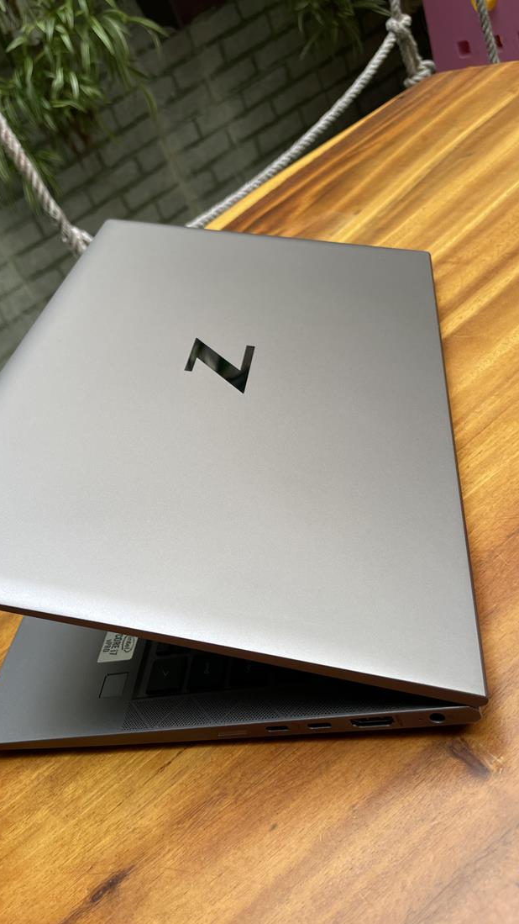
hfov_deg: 39.7
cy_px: 459
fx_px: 710
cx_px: 176
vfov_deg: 66.1
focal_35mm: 29
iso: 32
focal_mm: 4.2
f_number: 1.6
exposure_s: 1/121
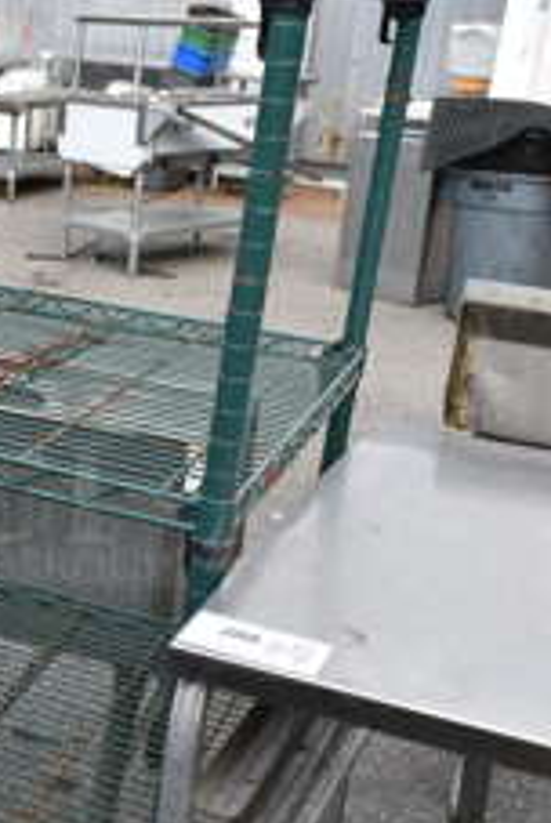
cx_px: -25
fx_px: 1305
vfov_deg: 34.9
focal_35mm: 57
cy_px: 488
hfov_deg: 22.7
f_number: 6.3
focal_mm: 18
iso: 100
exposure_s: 1/160
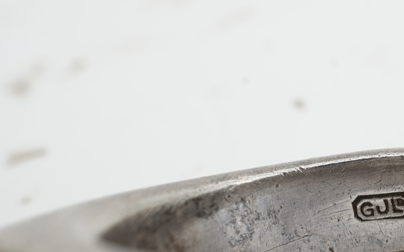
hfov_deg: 18.7
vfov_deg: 12.1
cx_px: 409
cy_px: 194
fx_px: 1189
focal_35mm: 108
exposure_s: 1/80
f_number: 22
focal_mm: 30
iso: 125
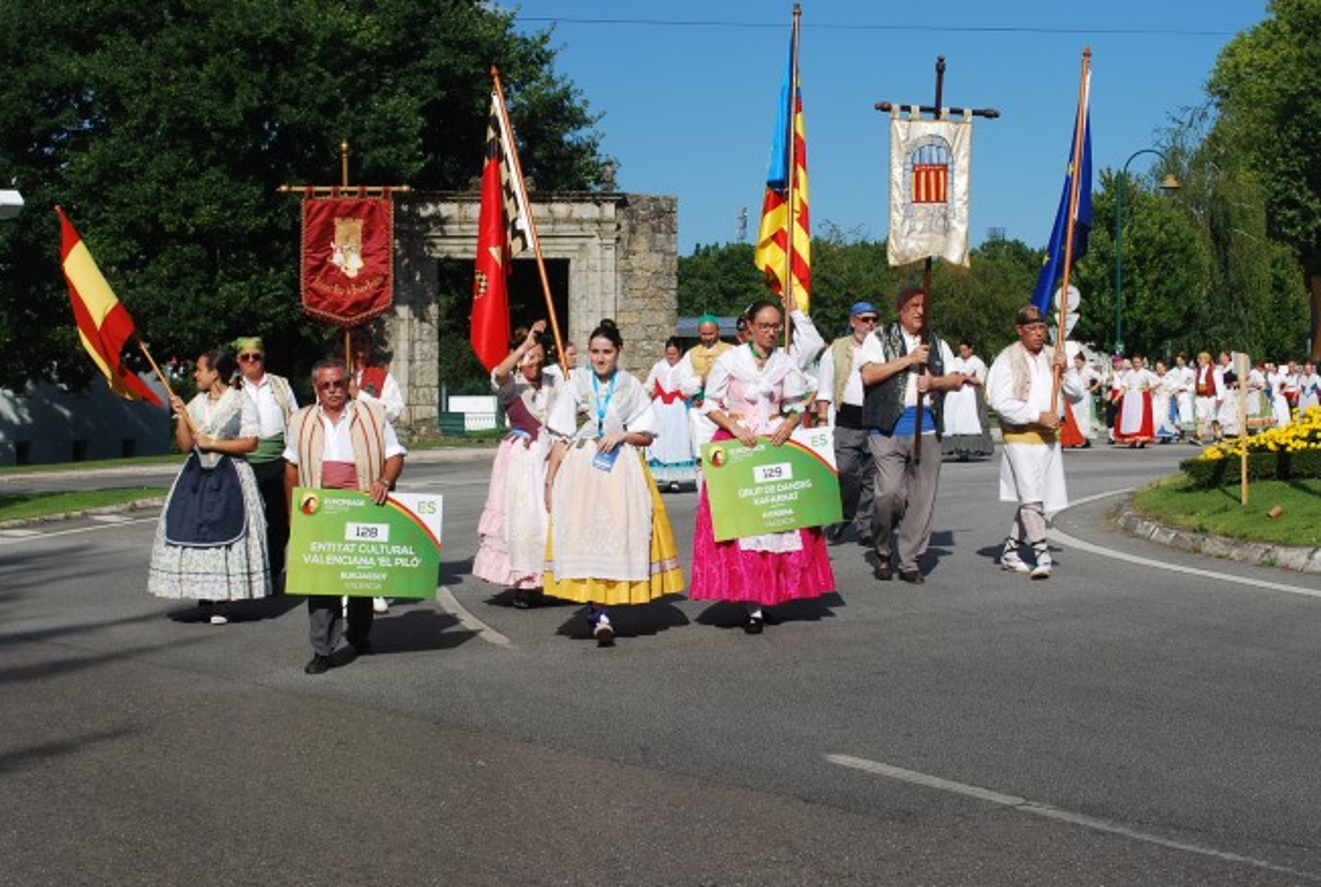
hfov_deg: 33.9
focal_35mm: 59
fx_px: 2169
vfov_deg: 23.1
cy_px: 405
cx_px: 672
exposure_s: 1/320
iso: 100
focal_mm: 32
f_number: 9
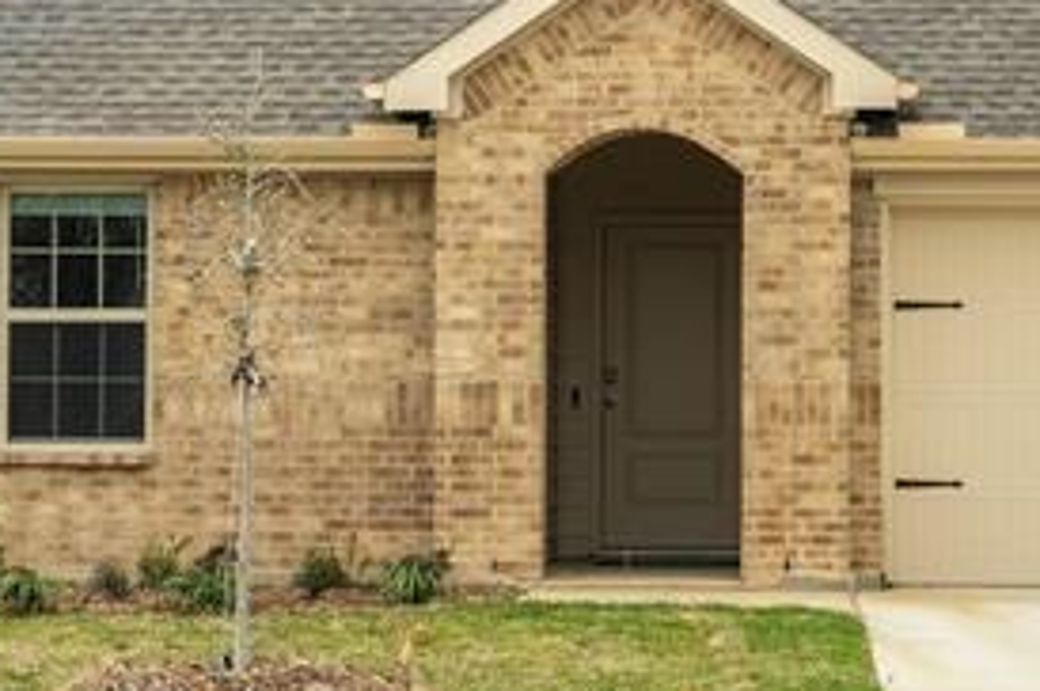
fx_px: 3780
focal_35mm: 131
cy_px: 156
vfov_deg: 10.4
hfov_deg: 15.6
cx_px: 801
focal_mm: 35
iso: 500
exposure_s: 1/2500
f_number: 9
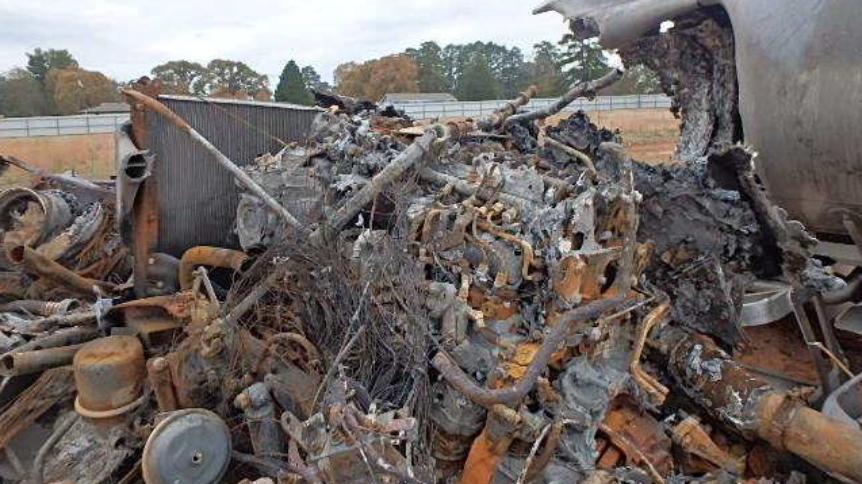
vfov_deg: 49.3
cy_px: 200
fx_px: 526
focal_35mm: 23
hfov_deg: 78.7
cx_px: 430
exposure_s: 1/160
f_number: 3.5
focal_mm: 3.7
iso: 125
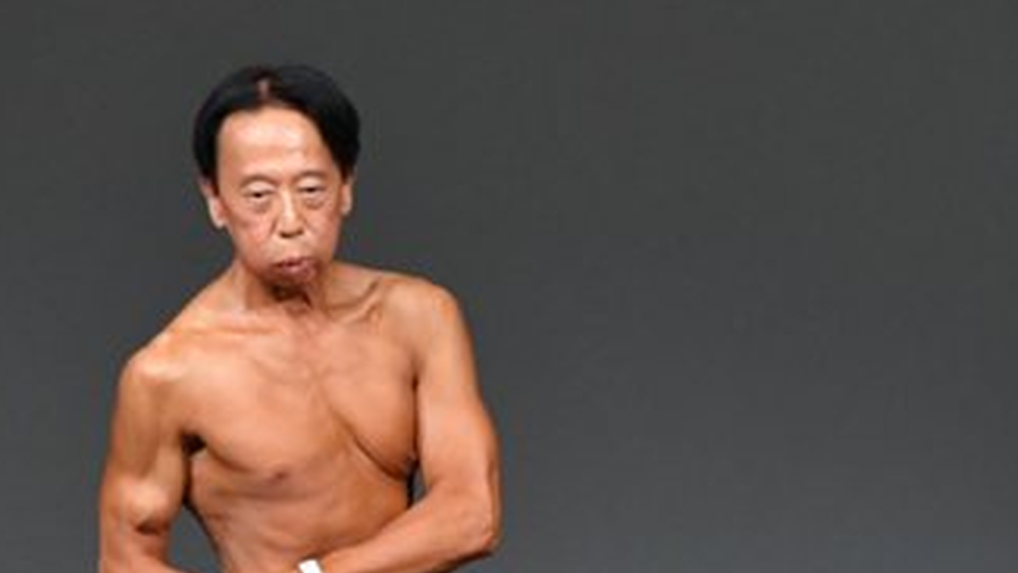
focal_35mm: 936
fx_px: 25272
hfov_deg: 2.3
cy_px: 742
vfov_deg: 1.3
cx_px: 744
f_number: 5.6
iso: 4000
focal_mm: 250
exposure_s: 1/400
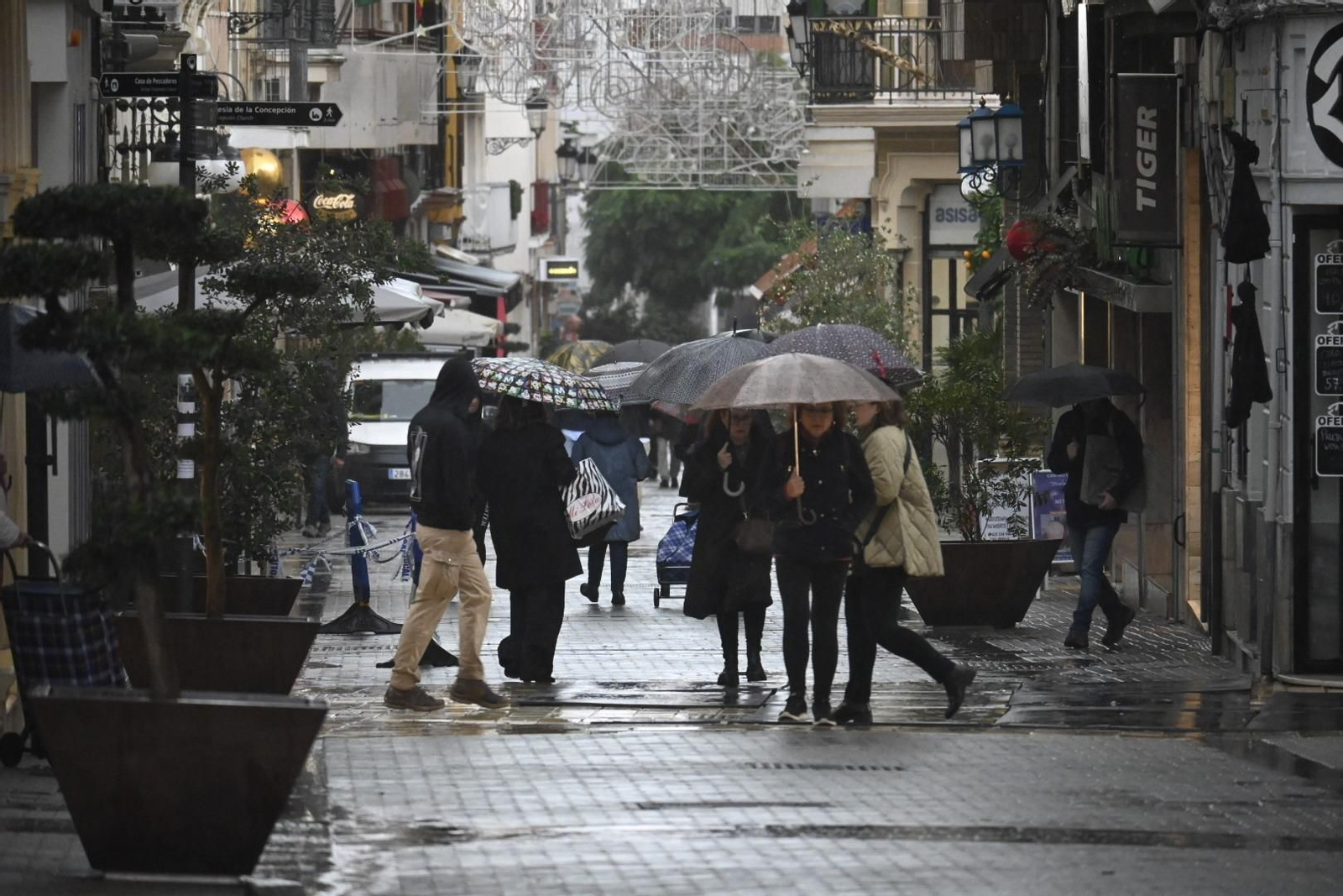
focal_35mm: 375
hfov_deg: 5.5
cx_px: 672
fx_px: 13990
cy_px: 448
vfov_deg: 3.7
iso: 5000
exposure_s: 1/320
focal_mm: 250
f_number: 6.3
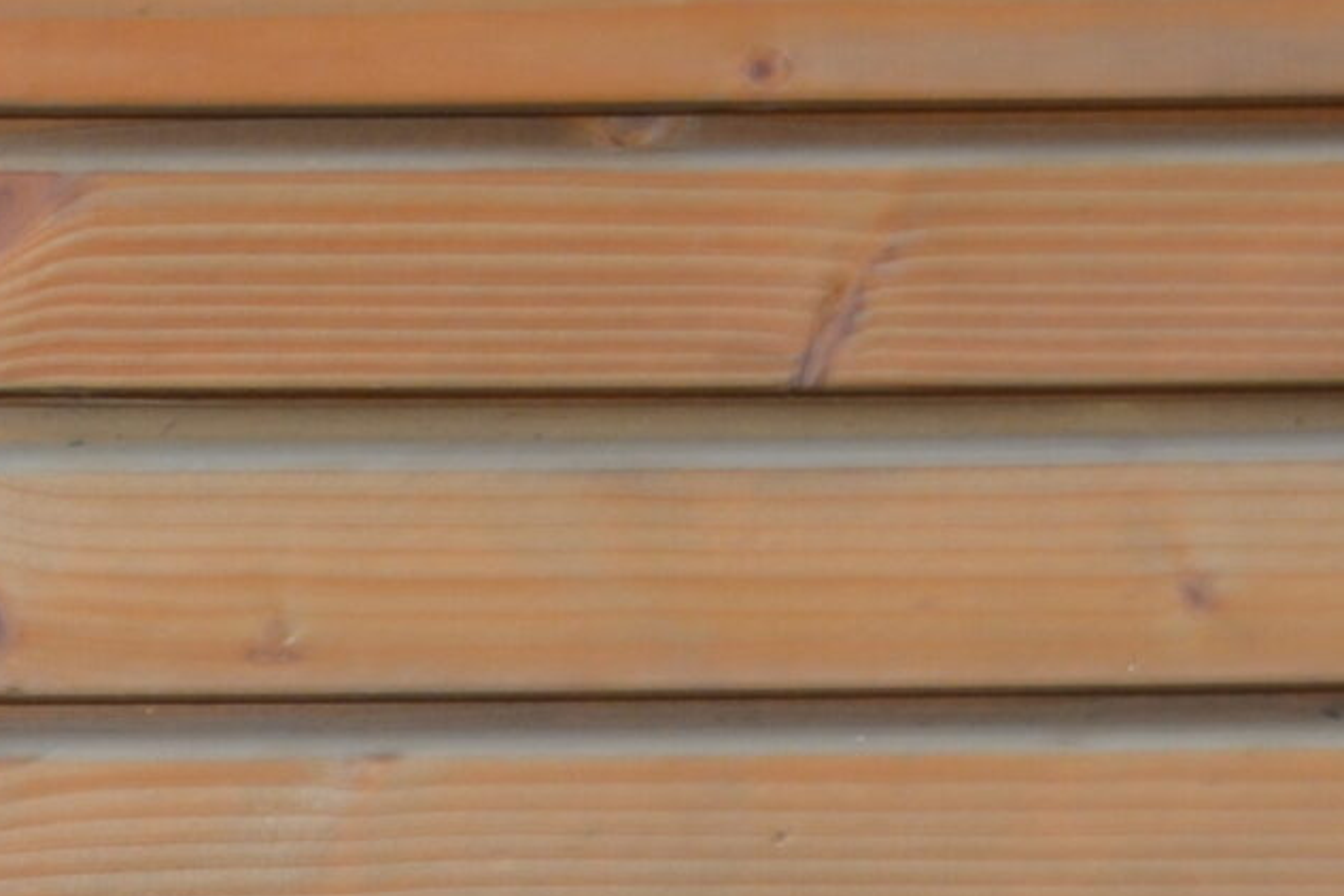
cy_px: 1685
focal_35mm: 194
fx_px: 7242
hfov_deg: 10.0
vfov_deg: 6.9
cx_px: -1115
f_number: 4
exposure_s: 1/30
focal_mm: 32
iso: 450
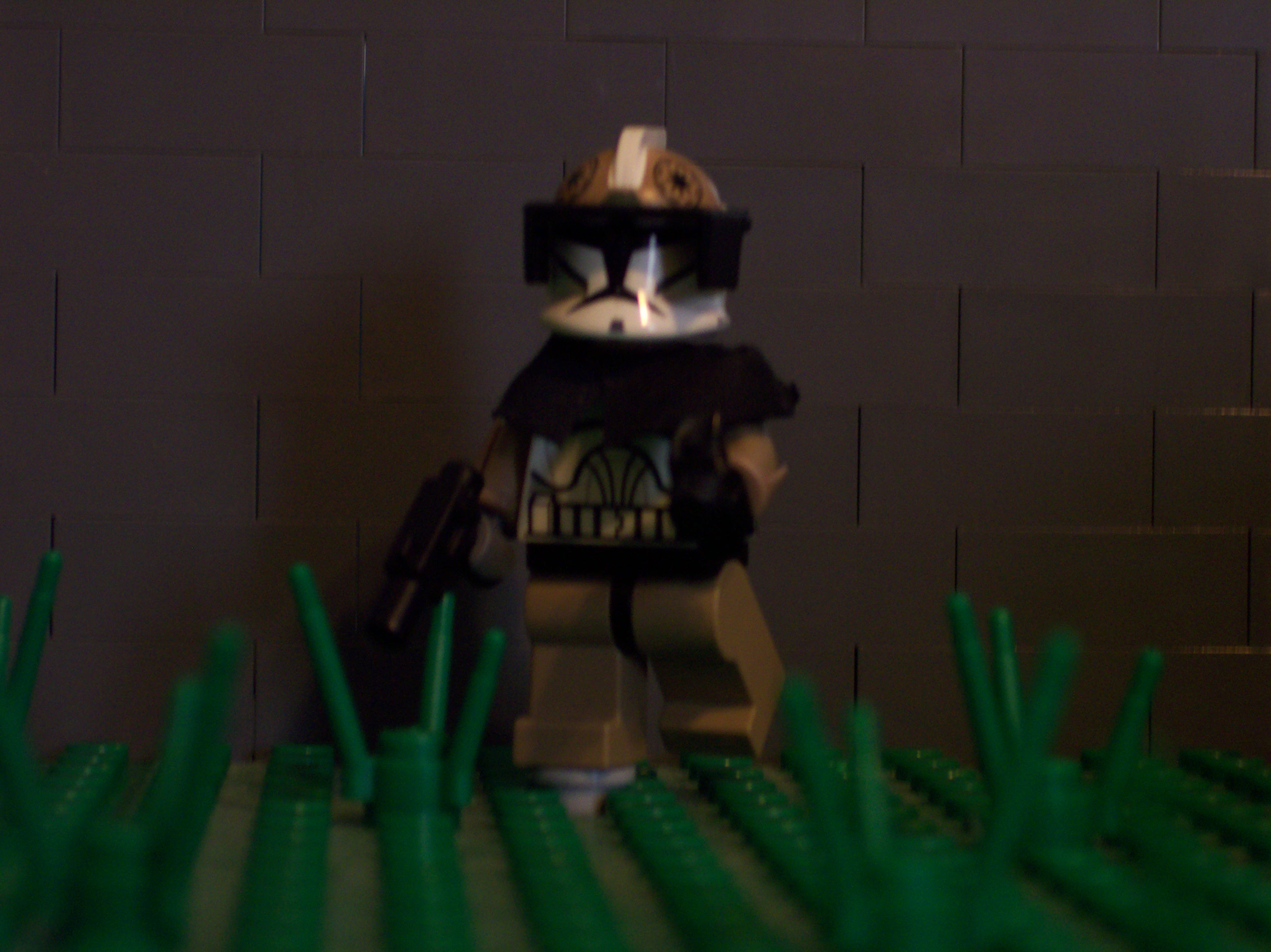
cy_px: 476
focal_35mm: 114
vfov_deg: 13.0
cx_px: 636
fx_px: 4183
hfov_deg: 17.3
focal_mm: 24
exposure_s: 1/8
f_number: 4.8
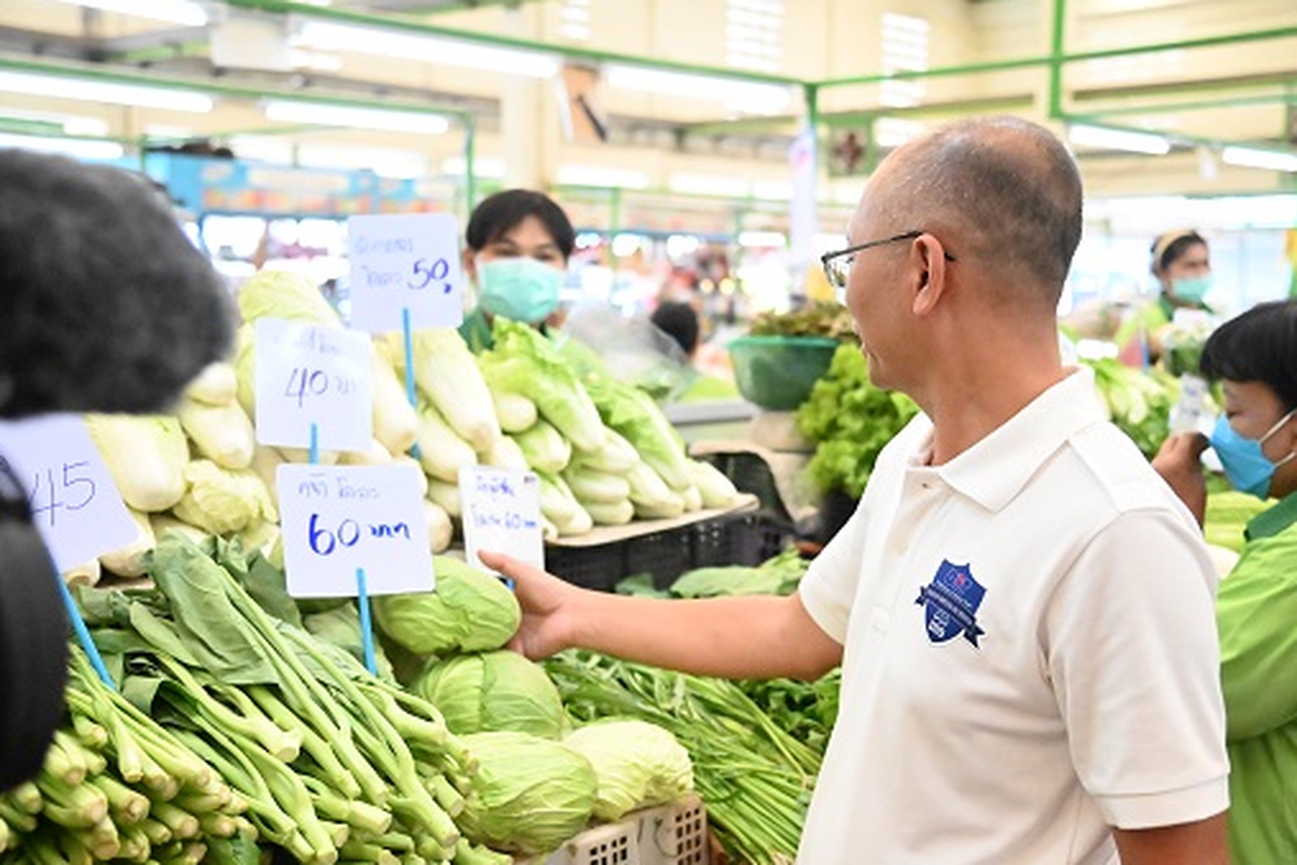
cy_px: 454
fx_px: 1549
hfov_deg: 45.4
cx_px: 664
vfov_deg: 31.2
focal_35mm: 43
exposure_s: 1/2500
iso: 40000
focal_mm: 40
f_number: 4
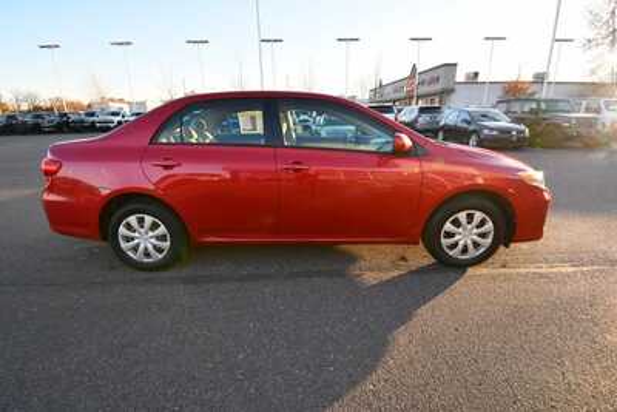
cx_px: 308
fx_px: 274
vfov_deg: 73.8
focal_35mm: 16
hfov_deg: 96.7
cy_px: 206
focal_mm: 11
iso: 320
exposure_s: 1/250
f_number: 5.6
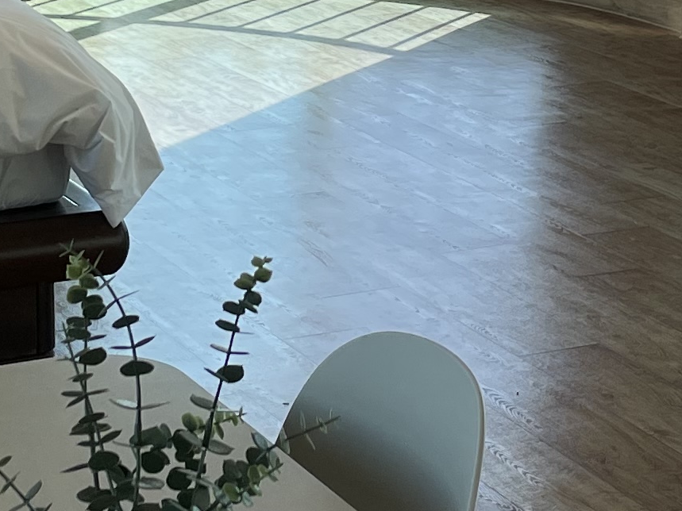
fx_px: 2403
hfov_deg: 16.1
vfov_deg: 11.9
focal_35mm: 122
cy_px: -54
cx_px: 409
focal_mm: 4.2
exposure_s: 1/600
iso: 32
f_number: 1.6
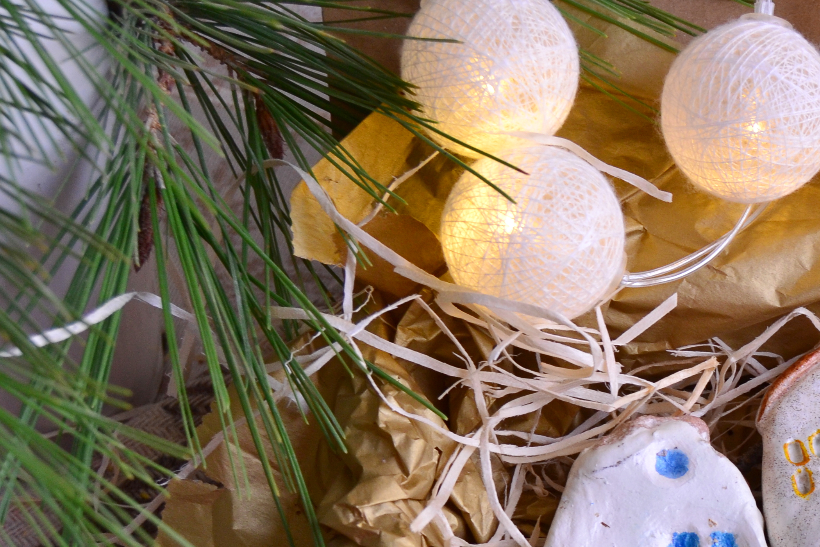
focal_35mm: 102
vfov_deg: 13.2
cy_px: 592
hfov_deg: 19.4
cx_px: 835
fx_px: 2325
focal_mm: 31
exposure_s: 1/50
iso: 400
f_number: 7.1
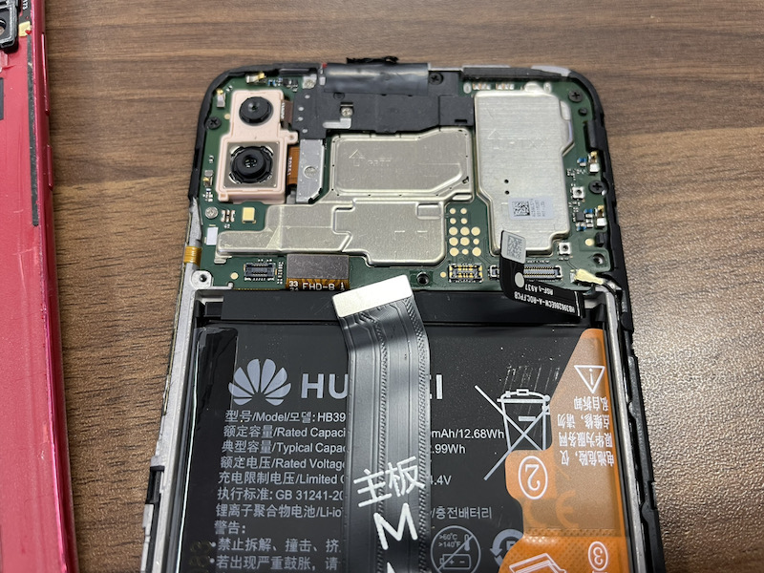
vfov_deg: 53.1
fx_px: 574
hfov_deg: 67.3
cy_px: 286
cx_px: 382
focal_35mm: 26
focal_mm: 4.2
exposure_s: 1/50
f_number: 1.6
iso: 64
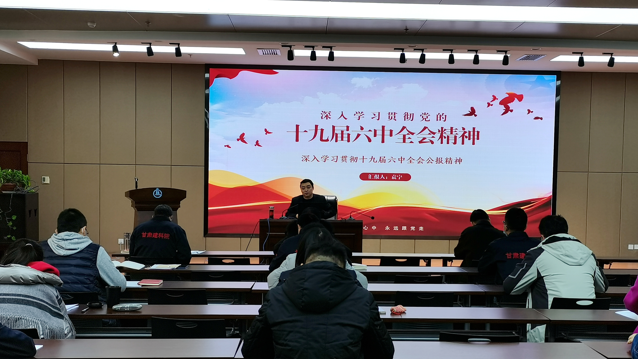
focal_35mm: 49
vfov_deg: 24.4
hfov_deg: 42.1
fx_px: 829
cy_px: 221
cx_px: 346
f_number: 1.8
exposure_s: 1/120
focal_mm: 5.58
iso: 50
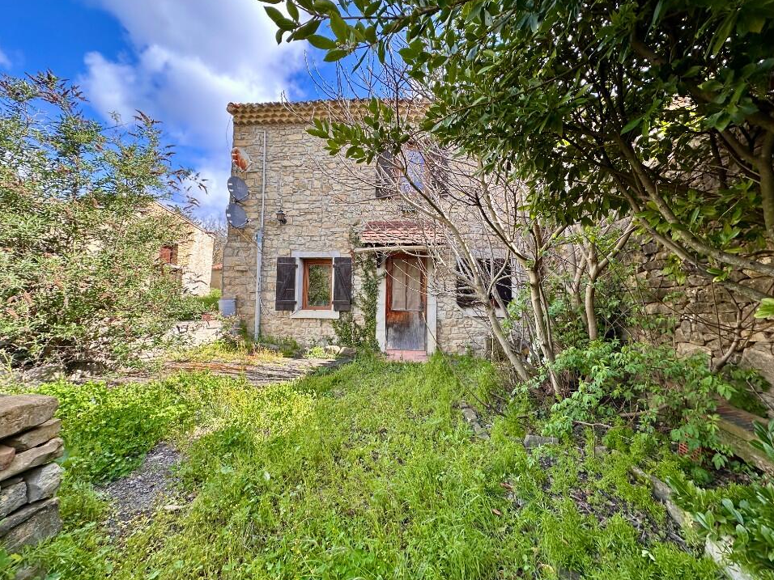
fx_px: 335
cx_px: 400
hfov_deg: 98.1
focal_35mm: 15
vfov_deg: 81.7
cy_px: 276
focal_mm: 2.22
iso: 40
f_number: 2.2
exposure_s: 1/315
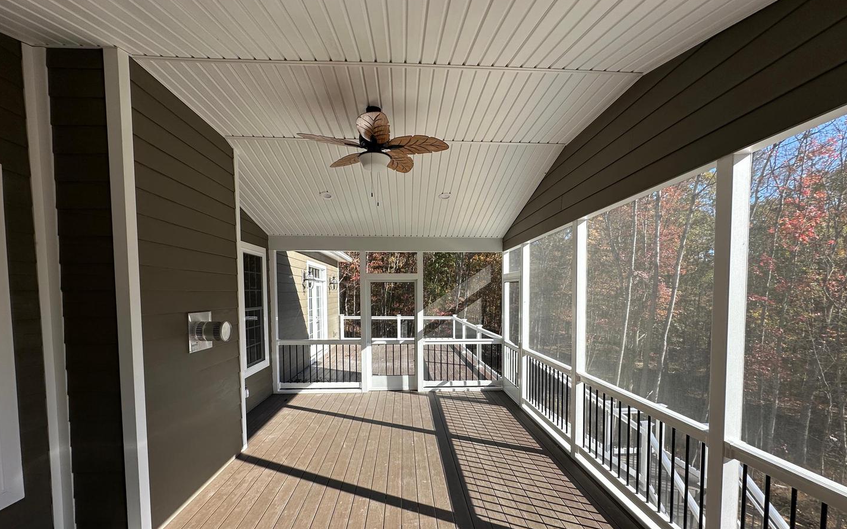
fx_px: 346
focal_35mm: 15
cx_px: 420
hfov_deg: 101.5
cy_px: 313
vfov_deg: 74.1
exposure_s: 1/575
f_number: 2.2
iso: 40
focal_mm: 2.22
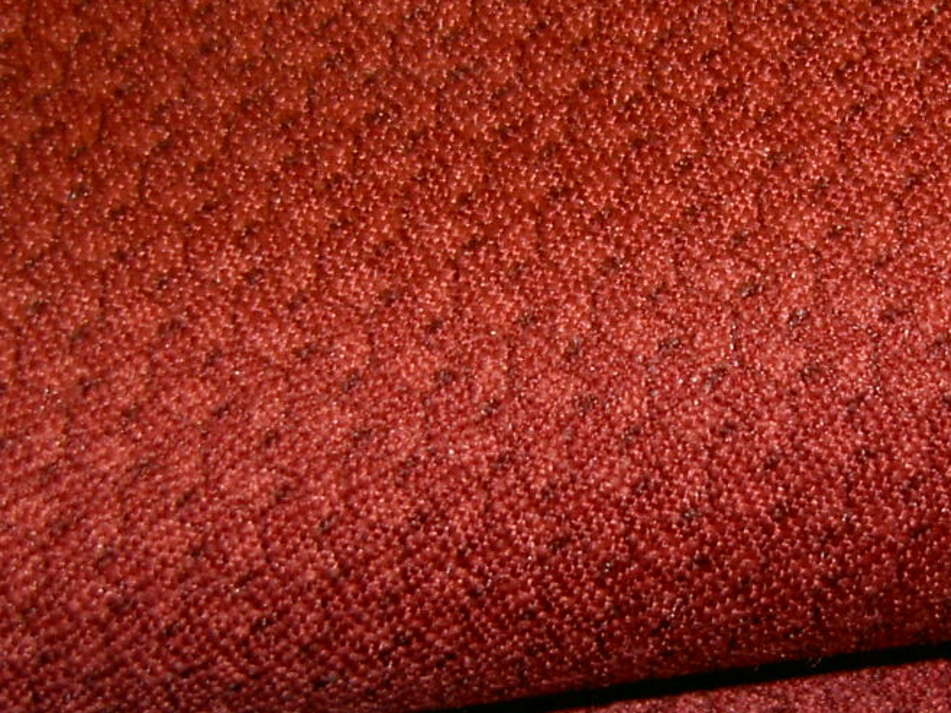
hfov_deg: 20.6
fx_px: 2610
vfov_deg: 15.6
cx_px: 625
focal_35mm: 95
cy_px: 421
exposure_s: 1/59.5
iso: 100
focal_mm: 8
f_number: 2.8
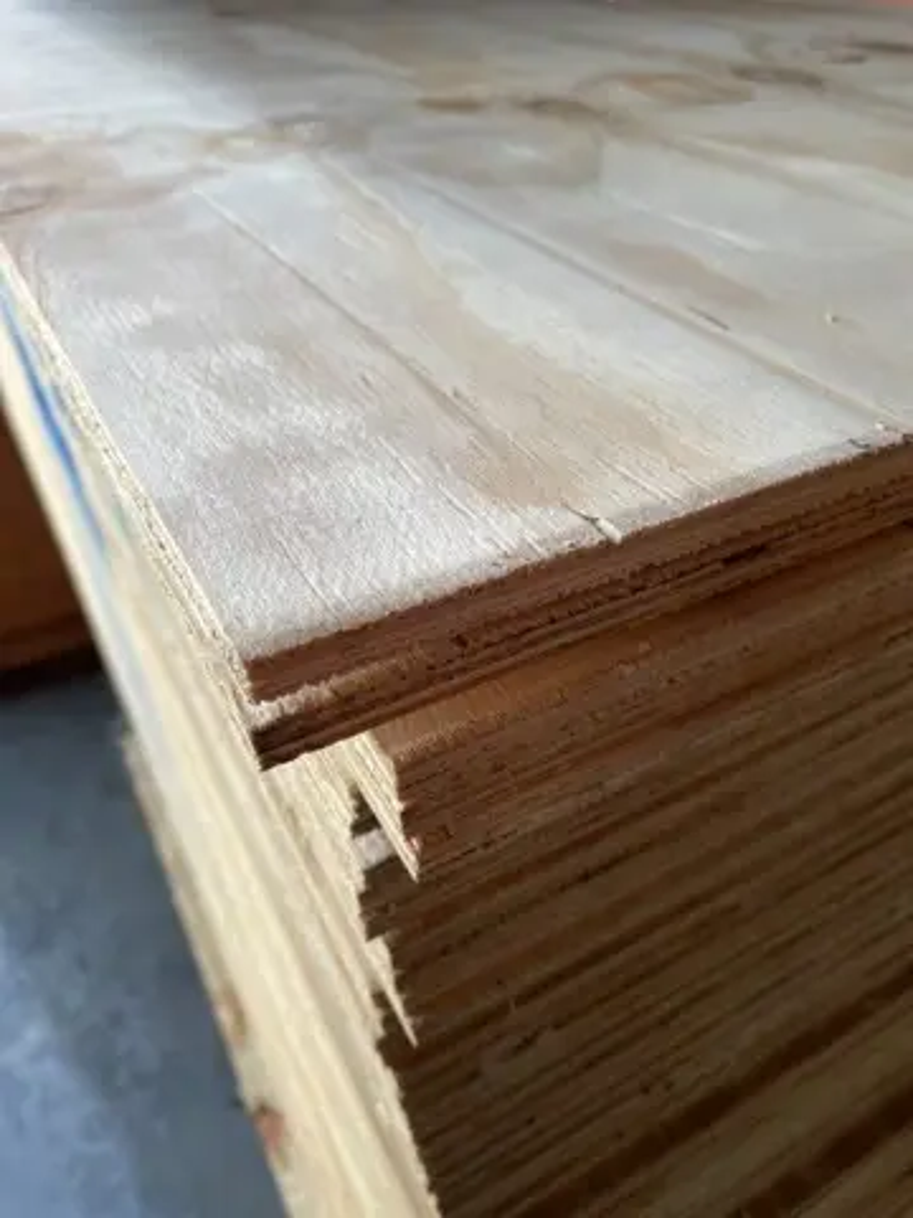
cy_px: 609
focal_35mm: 26
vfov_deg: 67.3
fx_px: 914
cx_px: 456
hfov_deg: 53.1
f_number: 1.6
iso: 32
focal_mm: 4.2
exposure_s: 1/125
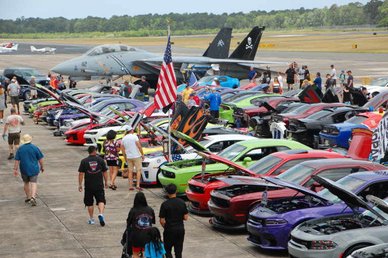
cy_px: 129
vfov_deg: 10.7
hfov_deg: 16.1
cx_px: 194
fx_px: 1373
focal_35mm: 128
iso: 800
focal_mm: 85
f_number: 9
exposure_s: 1/1250
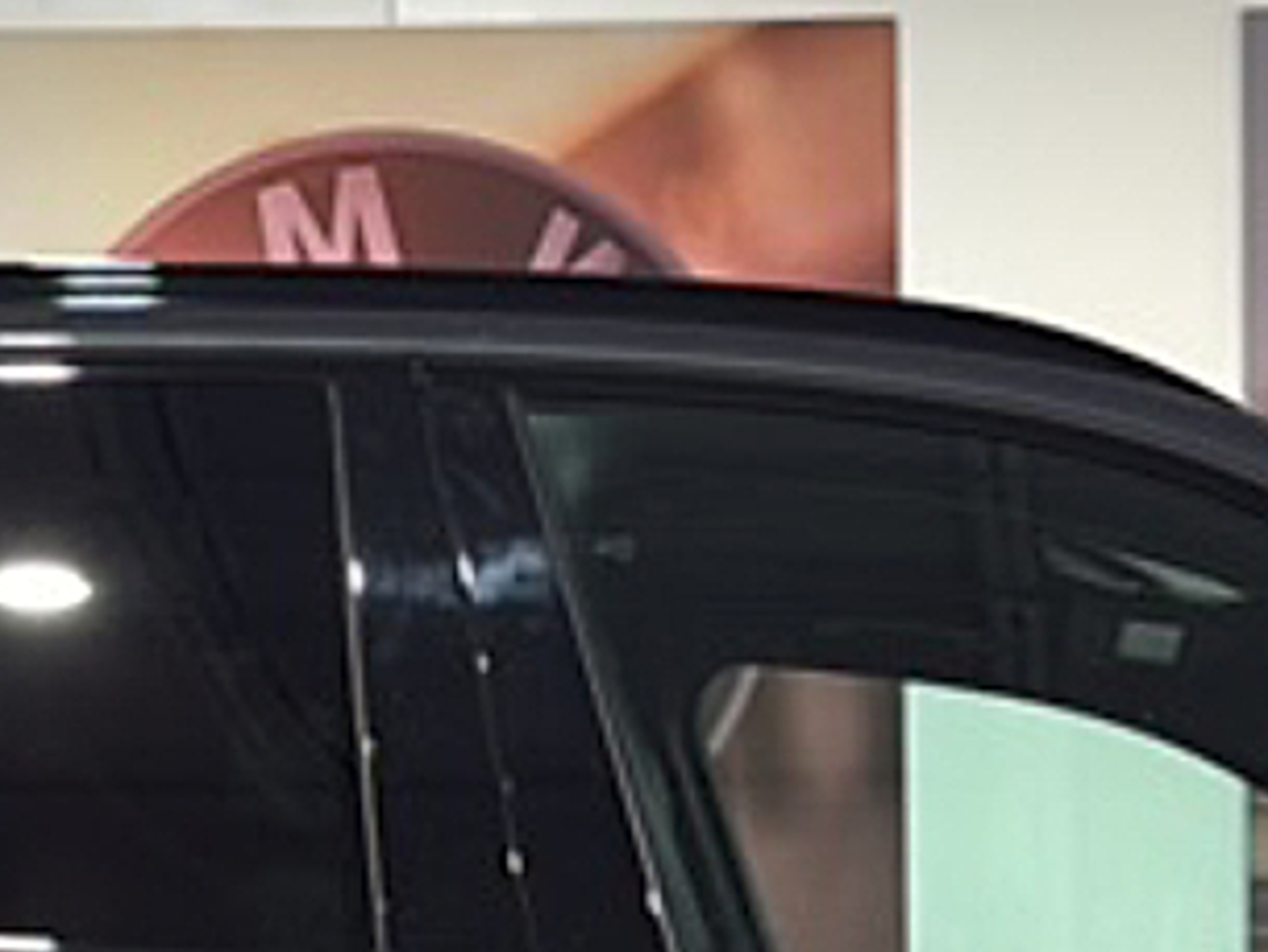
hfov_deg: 15.0
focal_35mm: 131
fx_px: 4800
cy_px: 1688
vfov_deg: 10.7
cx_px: 811
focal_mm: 6.76
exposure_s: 1/40
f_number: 1.78
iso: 100
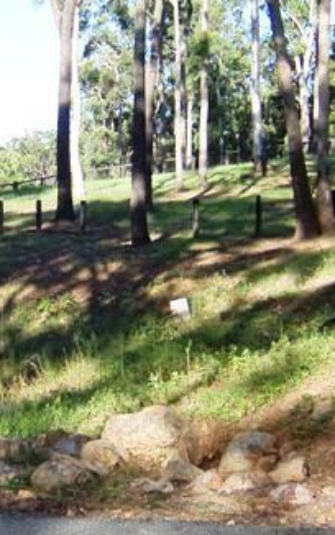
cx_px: -5
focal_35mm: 75
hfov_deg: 17.0
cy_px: 212
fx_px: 1095
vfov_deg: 27.4
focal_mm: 6.2
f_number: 2.8
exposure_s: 1/320
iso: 80
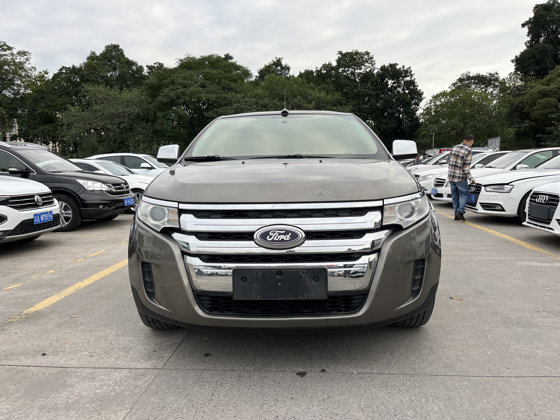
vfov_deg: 53.1
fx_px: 421
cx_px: 280
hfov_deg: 67.3
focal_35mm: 26
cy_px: 210
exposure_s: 1/646
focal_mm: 5.1
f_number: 1.6
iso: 50
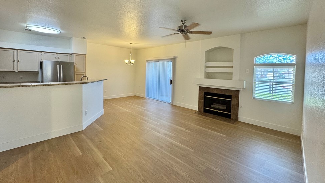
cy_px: 75
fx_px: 138
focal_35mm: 16
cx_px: 158
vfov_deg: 66.5
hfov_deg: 99.3
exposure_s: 1/60
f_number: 2.2
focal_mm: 2.22
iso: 160
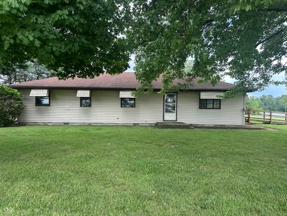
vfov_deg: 56.8
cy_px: 108
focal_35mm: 24
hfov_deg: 71.6
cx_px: 144
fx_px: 199
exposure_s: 1/564
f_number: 1.78
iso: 80
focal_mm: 6.86
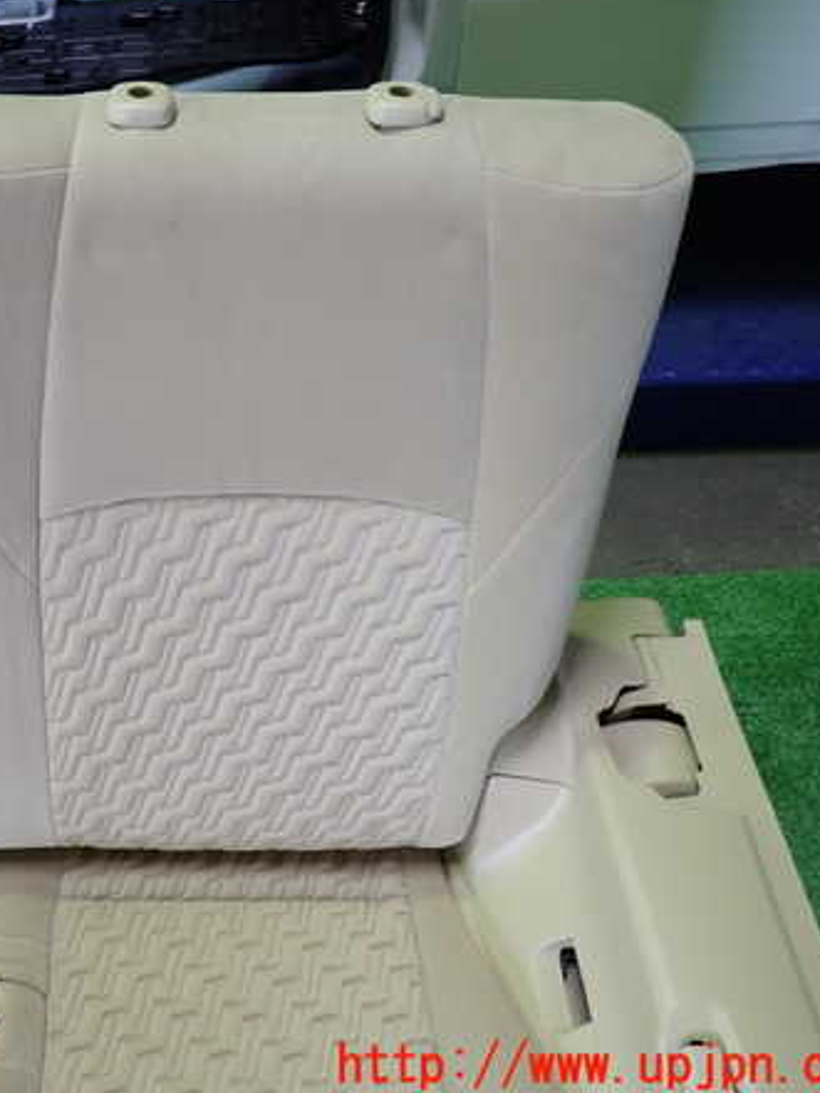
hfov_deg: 40.0
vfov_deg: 53.9
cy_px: 540
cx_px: 154
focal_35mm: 34
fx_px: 1073
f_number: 2
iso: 200
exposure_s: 1/60
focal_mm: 4.5
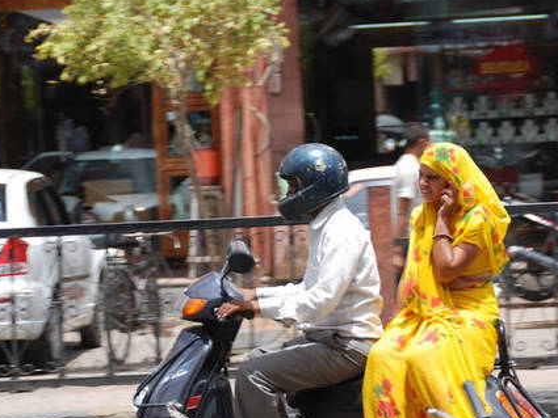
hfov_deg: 10.1
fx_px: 3144
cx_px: 356
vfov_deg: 7.6
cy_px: 258
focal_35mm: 195
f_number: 5.3
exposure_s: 1/250
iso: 100
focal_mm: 82
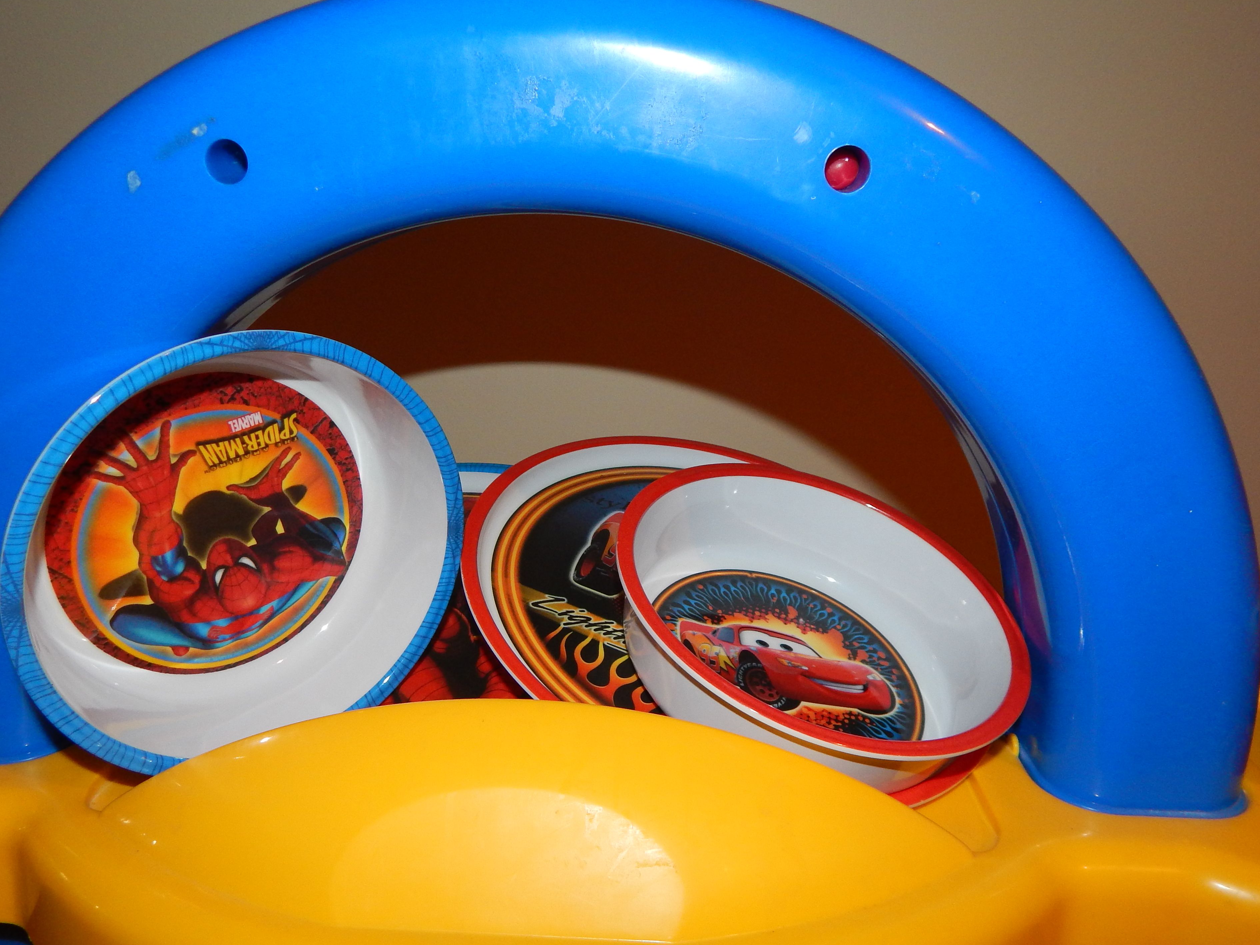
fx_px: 1019
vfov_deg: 49.6
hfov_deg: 63.4
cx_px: 608
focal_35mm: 28
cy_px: 529
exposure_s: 1/30
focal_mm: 4
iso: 200
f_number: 3
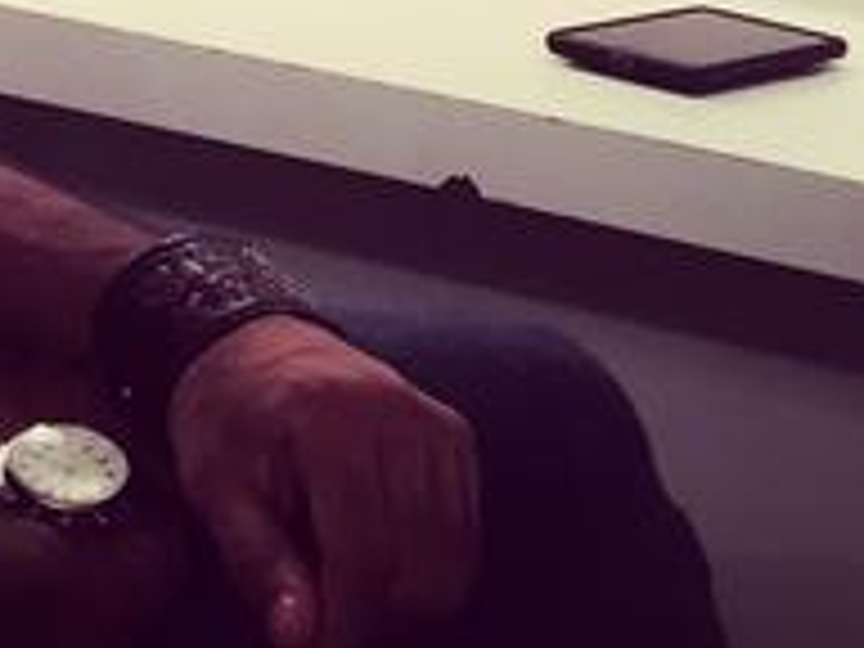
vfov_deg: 9.8
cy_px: -801
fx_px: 3394
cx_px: -148
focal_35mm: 136
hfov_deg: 14.1
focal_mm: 4.15
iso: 80
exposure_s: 1/30
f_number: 2.2
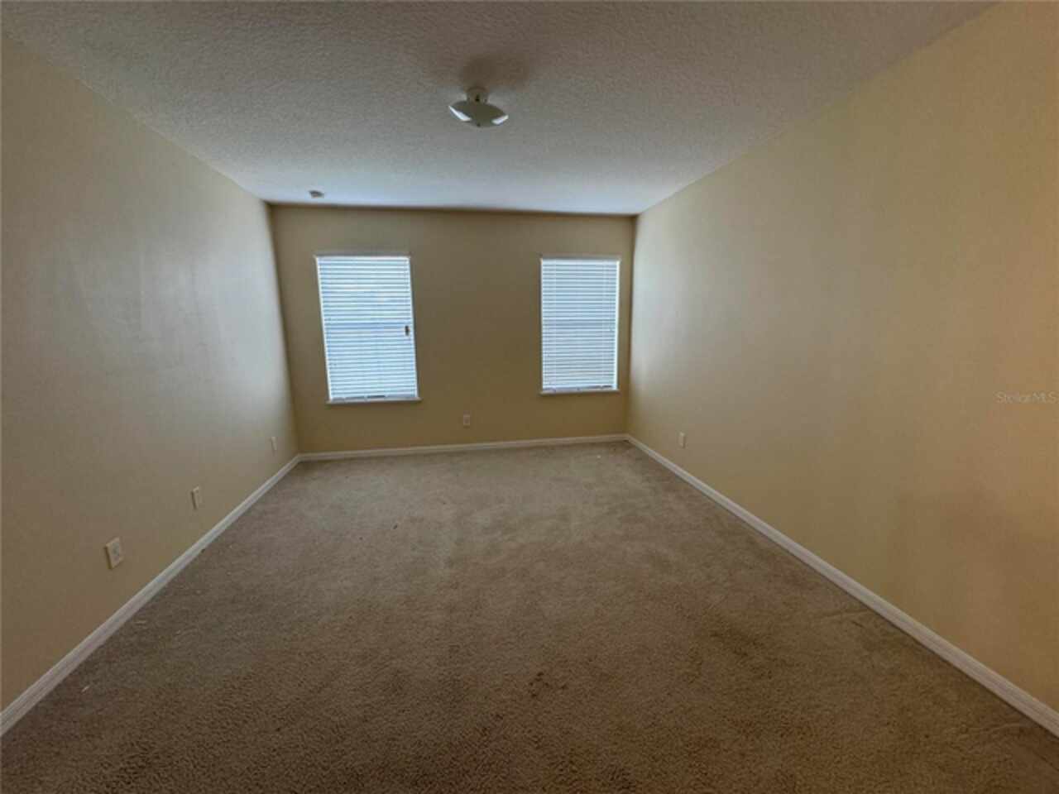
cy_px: 397
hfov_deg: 102.1
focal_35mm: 14
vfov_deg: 85.7
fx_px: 428
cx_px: 530
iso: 250
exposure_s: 1/120
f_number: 2.2
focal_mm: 2.22
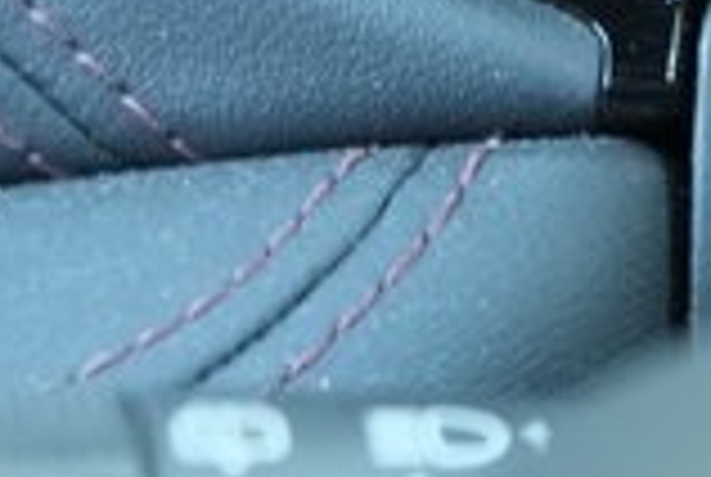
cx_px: 2246
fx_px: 4610
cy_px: -979
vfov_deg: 5.5
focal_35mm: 233
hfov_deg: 7.6
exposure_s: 1/40
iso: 1600
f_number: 5
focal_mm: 24.3
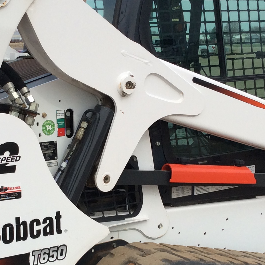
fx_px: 684
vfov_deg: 21.8
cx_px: 85
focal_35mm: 79
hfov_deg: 21.8
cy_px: 180
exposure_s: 1/1217
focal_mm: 3.3
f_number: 2.4
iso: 32
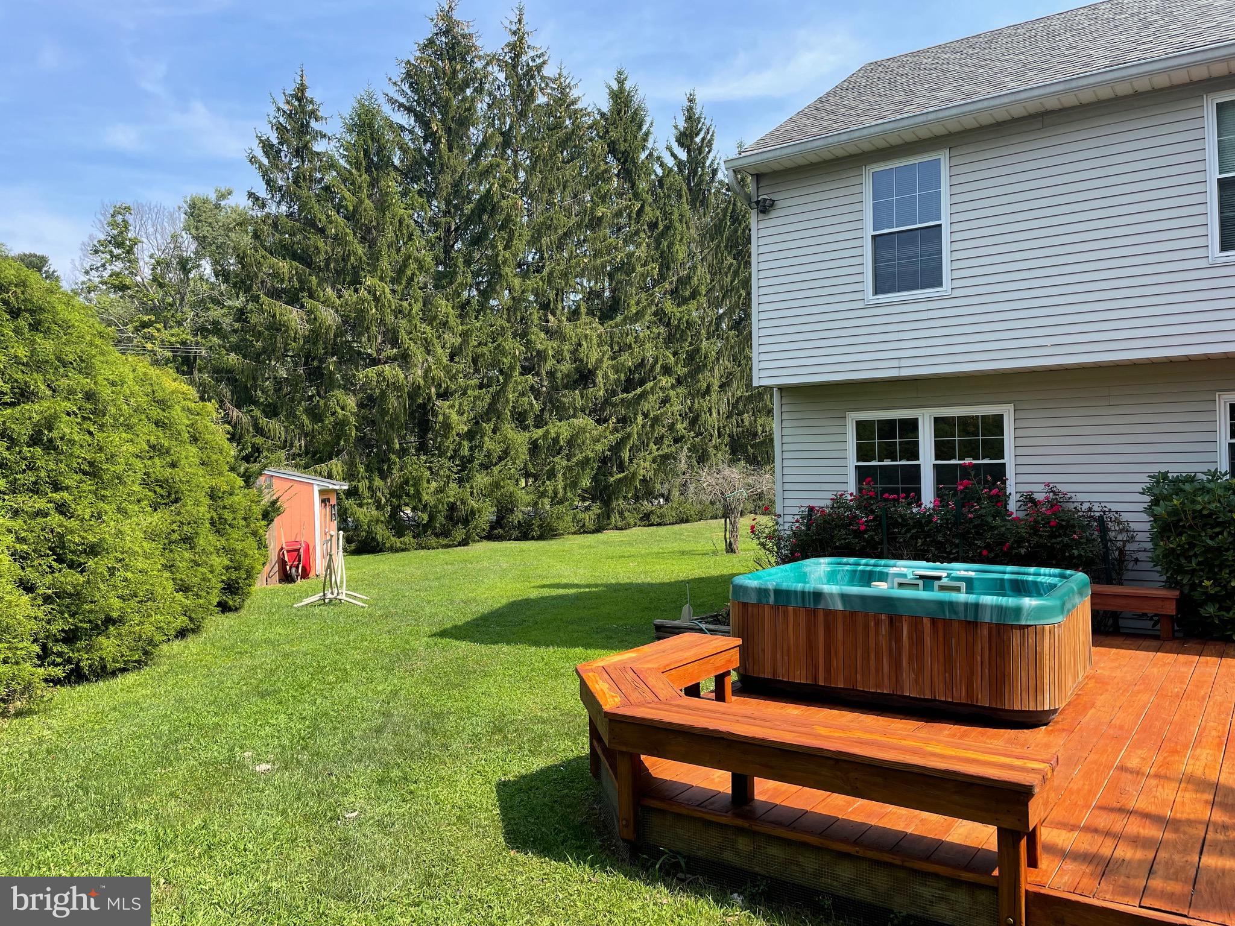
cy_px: 463
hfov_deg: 67.3
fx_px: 928
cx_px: 618
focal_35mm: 26
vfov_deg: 53.1
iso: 32
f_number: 1.6
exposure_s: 1/1114
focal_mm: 4.2
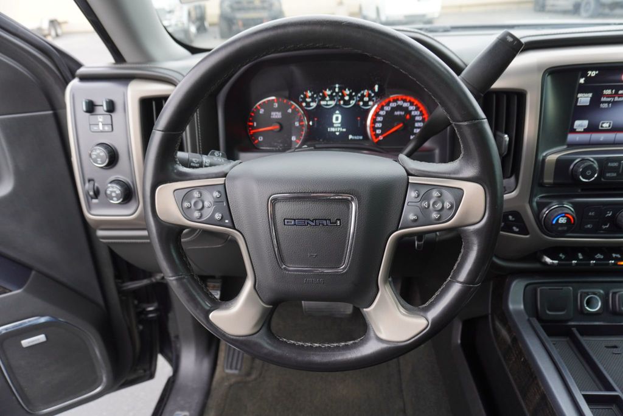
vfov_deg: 53.2
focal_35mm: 24
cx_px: 312
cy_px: 208
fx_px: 416
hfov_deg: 73.7
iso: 200
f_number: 4
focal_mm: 16
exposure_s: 1/60
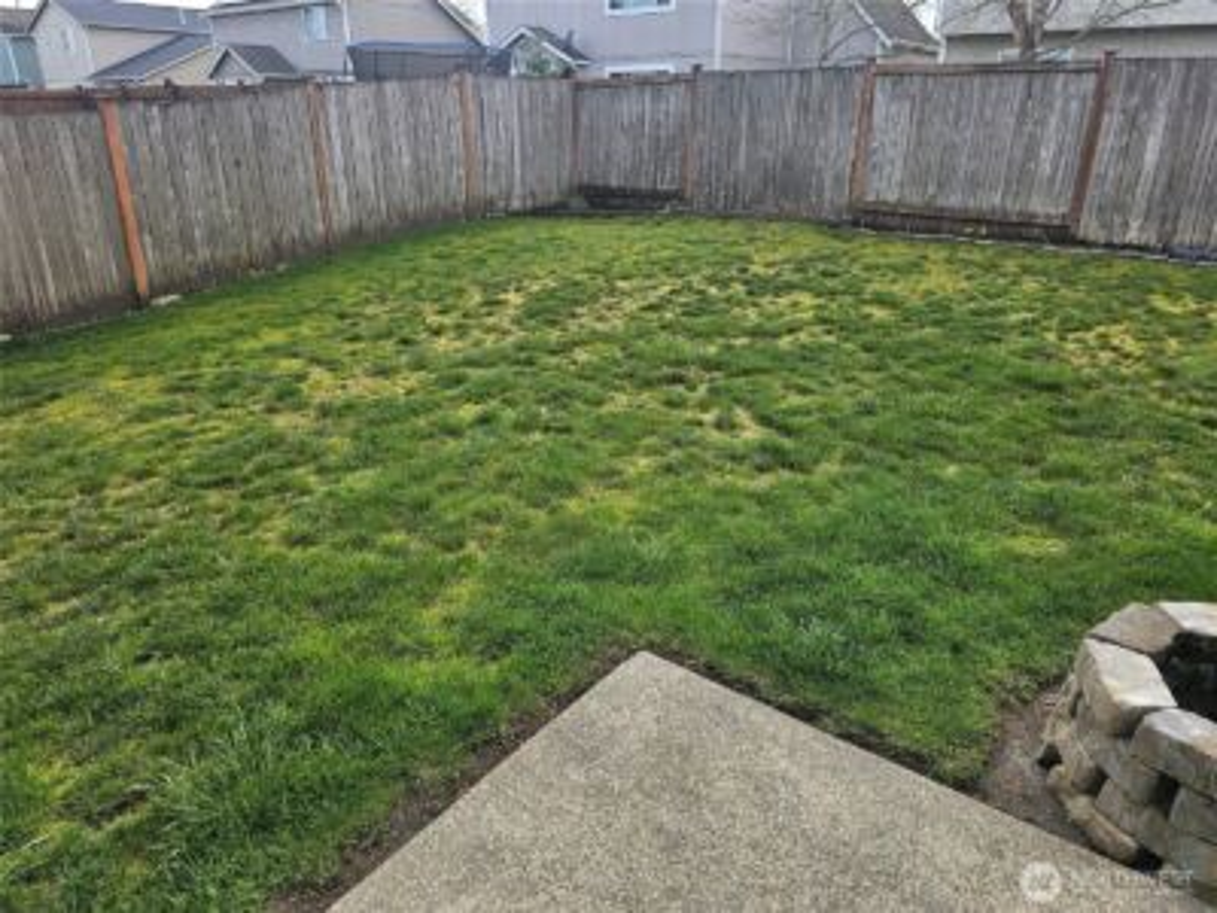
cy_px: 456
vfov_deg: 58.9
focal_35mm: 23
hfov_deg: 73.9
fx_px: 809
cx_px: 608
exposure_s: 1/180
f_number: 1.7
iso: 16
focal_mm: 6.3
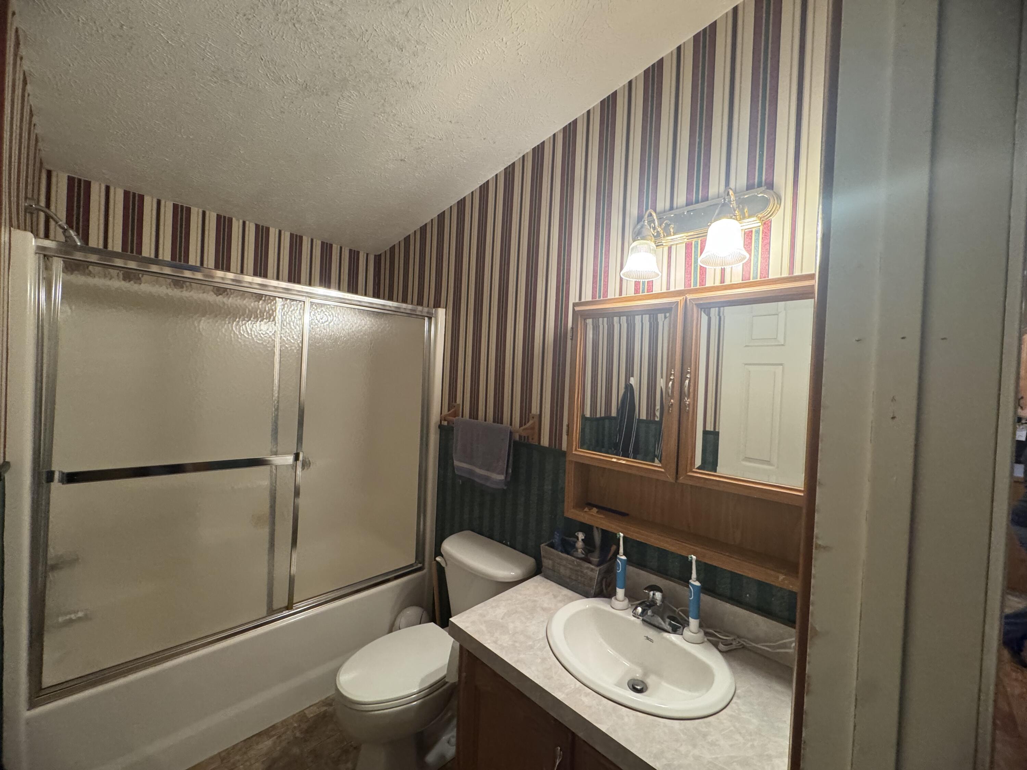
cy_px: 385
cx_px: 514
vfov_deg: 85.7
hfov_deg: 102.1
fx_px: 415
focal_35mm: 14
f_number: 2.2
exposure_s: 1/60
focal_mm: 2.22
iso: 400
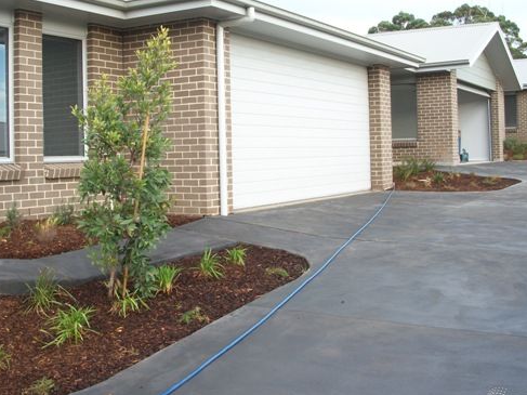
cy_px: 172
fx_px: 700
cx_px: 253
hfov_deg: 41.2
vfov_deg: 31.5
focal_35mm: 46
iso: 80
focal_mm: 6.3
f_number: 3.1
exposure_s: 1/125
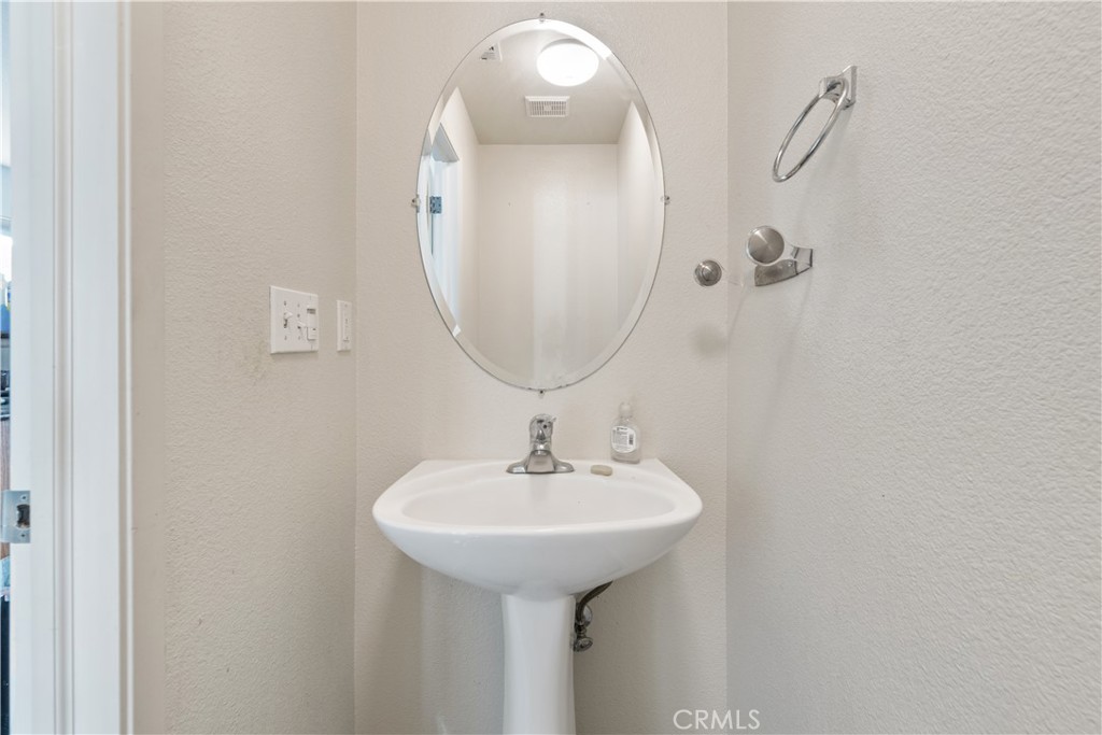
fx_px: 459
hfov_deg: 100.4
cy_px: 368
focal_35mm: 15
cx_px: 551
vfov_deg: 77.3
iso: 100
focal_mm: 15
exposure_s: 6
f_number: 9
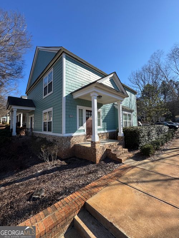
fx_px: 97
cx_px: 90
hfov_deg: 85.7
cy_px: 119
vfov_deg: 102.1
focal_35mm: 14
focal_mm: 2.22
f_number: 2.2
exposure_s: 1/1160
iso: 50
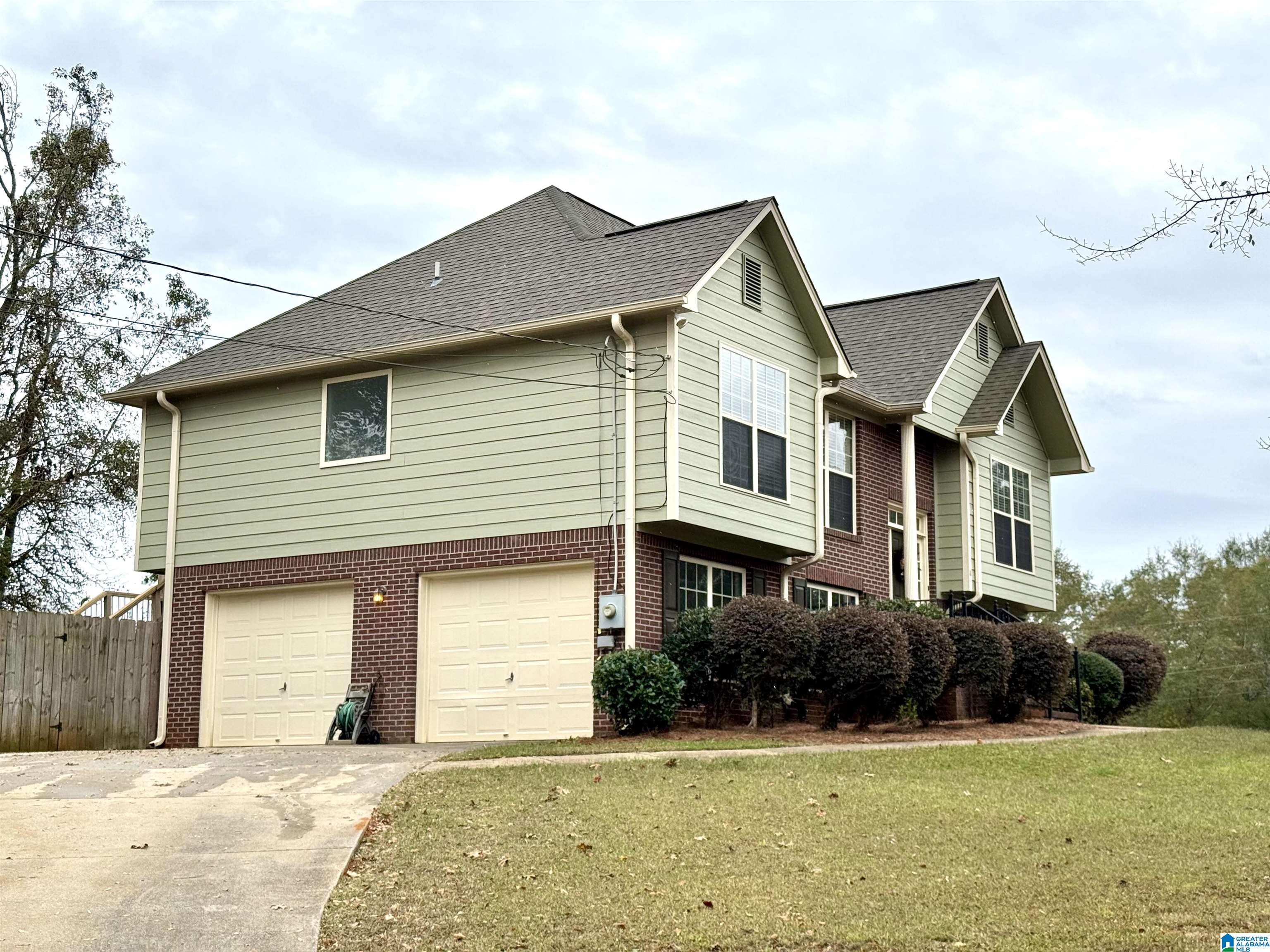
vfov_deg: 30.3
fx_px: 1761
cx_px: 635
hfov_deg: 39.7
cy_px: 476
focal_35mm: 48
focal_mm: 6.76
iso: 64
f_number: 1.78
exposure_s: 1/1724
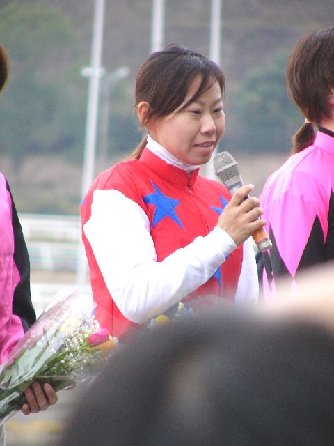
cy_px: 223
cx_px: 167
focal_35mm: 432
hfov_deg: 3.4
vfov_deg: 4.6
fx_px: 5558
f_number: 3.3
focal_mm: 72
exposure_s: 1/125
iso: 100
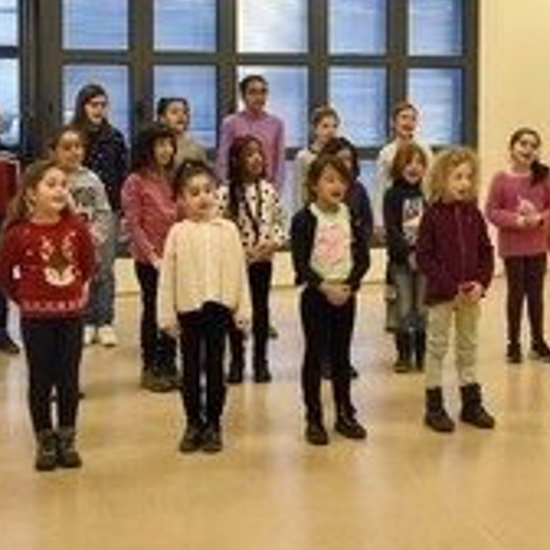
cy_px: 160
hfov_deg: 25.2
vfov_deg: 25.2
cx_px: 380
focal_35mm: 68
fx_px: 1222
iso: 1600
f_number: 6.3
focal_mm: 32
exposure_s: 1/100
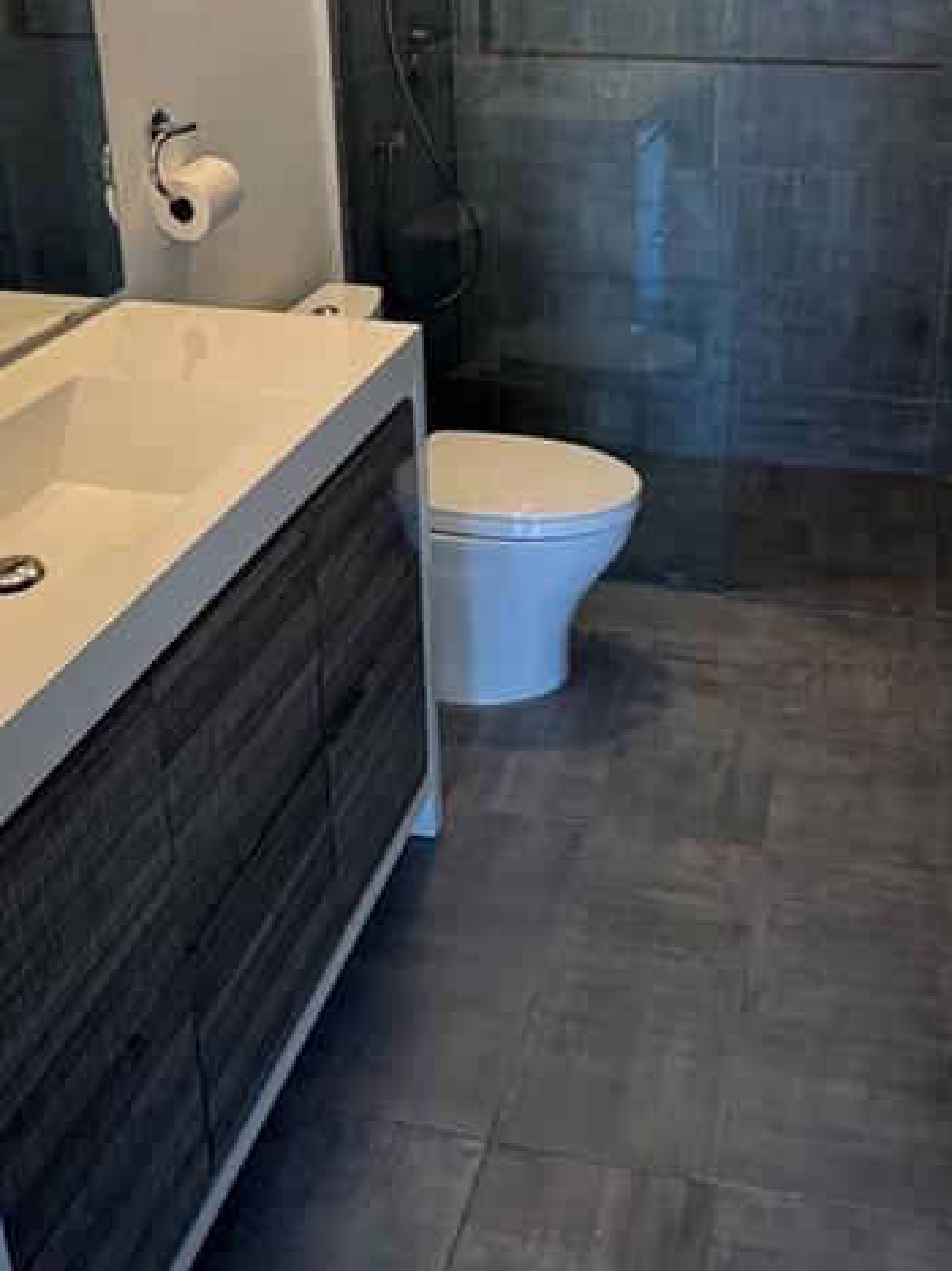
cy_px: 316
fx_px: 1321
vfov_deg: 49.3
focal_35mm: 36
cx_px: 636
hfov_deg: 39.2
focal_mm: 2.22
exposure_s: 1/120
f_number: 2.2
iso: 250
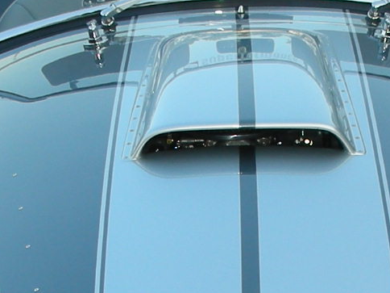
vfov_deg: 9.9
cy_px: 354
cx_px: 231
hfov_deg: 13.3
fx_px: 1667
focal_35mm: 148
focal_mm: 5.8
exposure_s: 1/112
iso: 50
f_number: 3
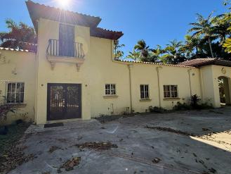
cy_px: 82
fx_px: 113
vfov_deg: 74.7
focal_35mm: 17
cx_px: 95
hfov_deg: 90.1
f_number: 2.2
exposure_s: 1/770
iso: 64
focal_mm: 2.22
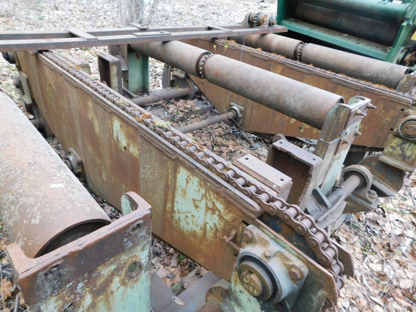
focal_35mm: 23
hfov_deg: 73.9
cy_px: 156
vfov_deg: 58.9
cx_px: 208
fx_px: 276
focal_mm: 4
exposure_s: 1/50
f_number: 3
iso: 125
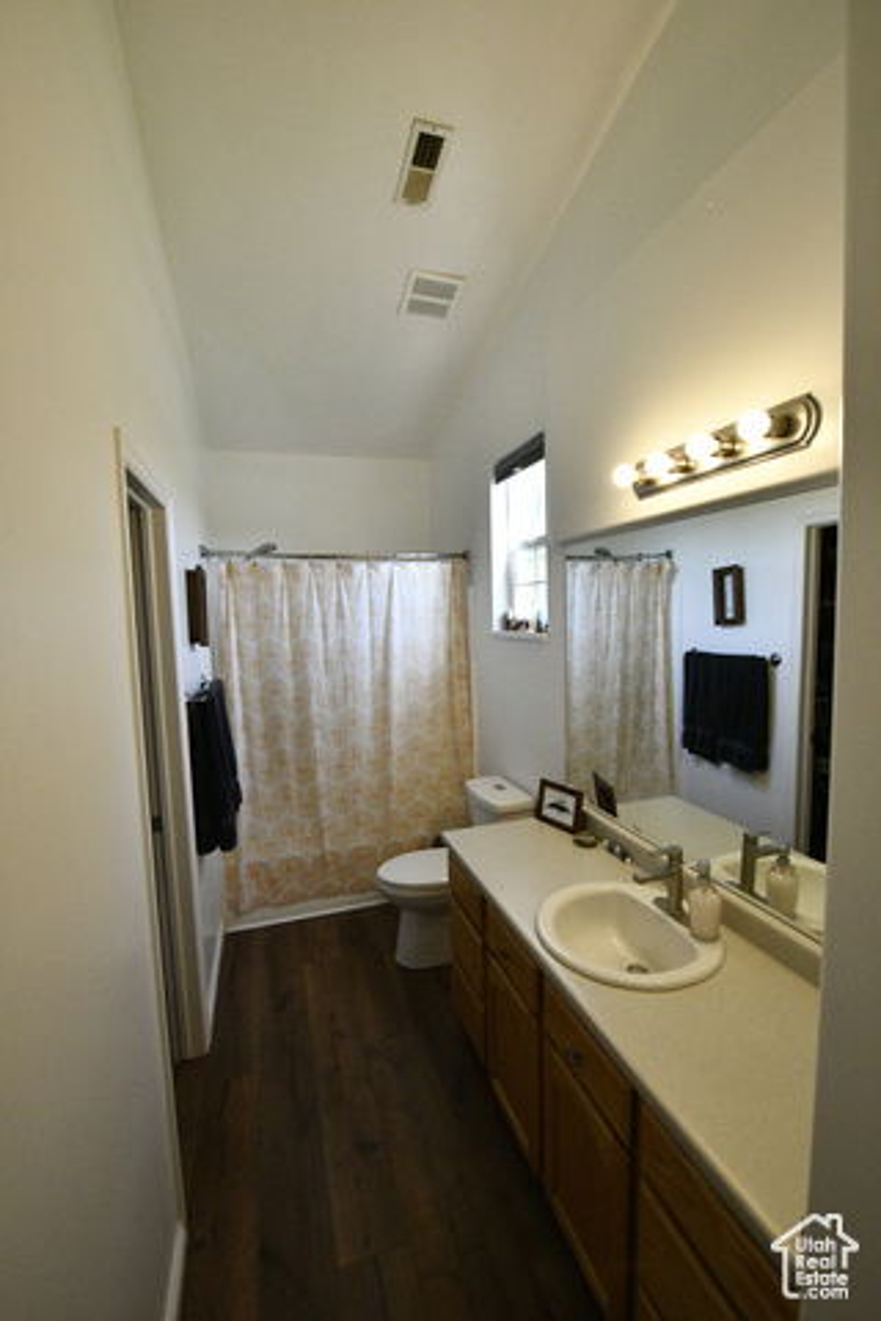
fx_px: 551
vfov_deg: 100.4
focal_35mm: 15
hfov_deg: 77.3
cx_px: 440
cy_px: 660
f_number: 8
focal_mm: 15
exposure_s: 1/640
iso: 8000
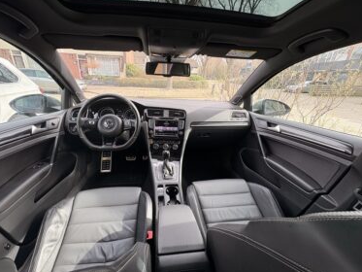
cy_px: 136
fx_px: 157
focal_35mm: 15
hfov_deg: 98.1
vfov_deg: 81.8
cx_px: 173
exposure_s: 1/99
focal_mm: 2.22
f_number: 2.2
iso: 40
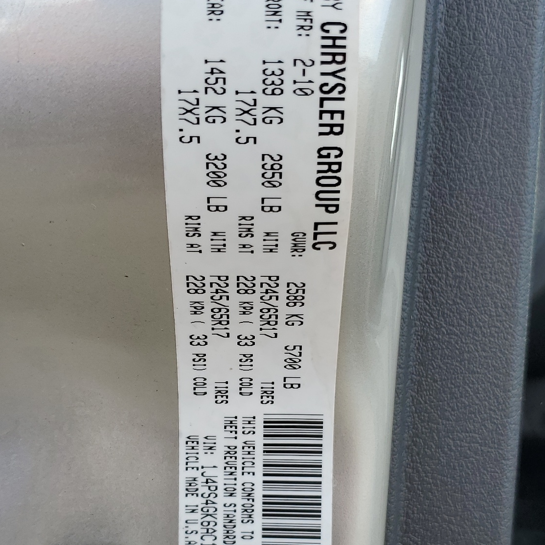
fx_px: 784
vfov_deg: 38.1
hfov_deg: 38.3
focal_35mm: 44
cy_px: 347
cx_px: 279
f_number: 1.5
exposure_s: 1/556
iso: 50
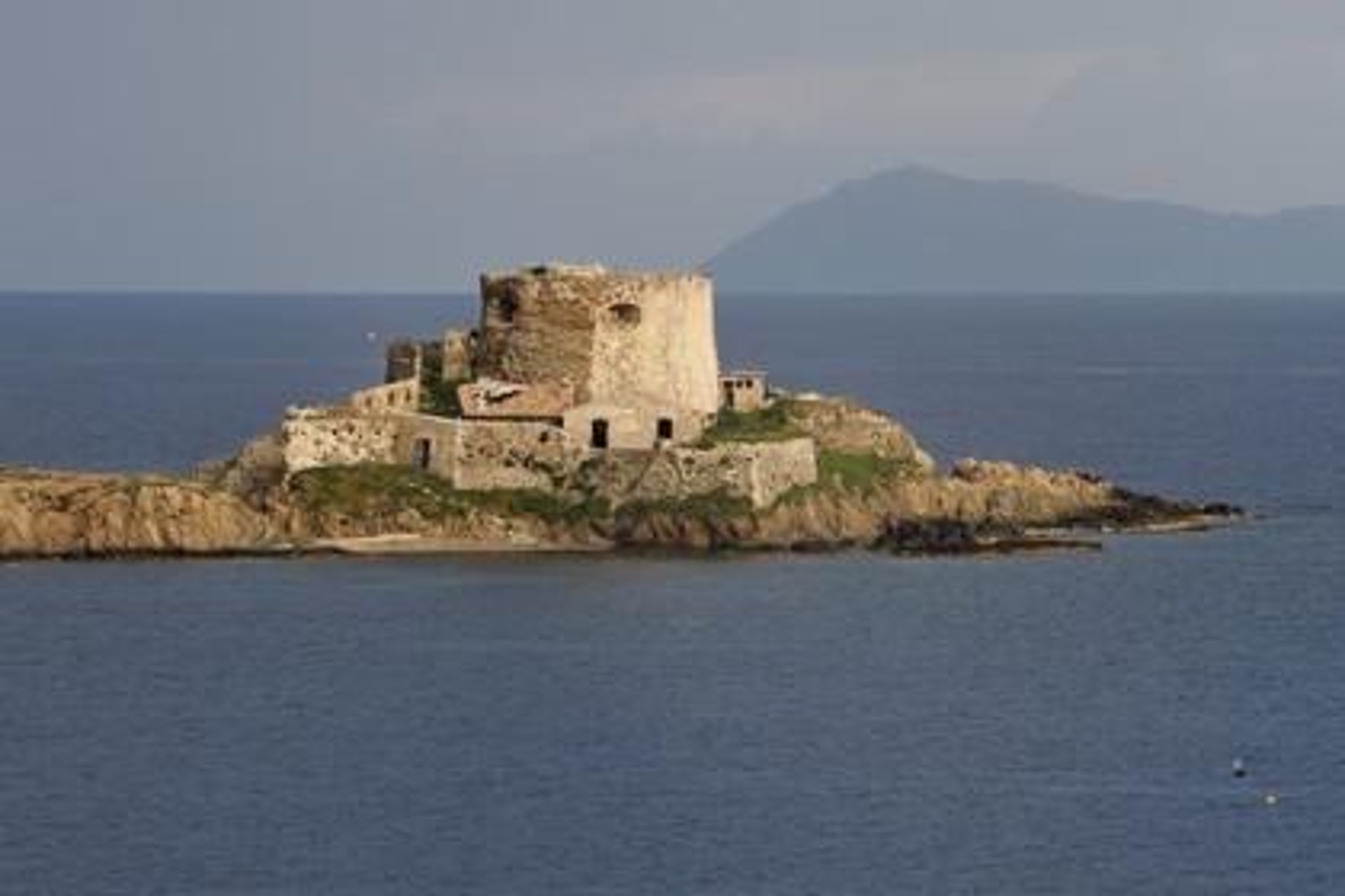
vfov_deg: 6.9
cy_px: 448
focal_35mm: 200
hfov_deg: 10.3
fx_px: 7472
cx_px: 672
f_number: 7.1
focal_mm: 200
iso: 200
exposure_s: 1/250
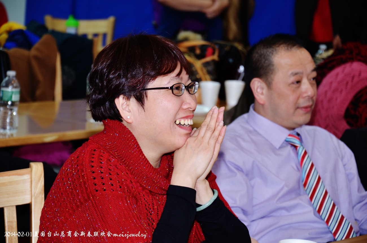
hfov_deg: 13.1
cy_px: 122
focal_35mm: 158
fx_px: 1602
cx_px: 184
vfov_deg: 8.7
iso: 200
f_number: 5.6
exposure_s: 1/60
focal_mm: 105
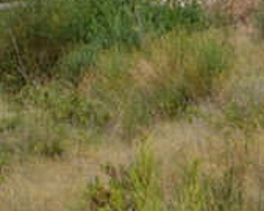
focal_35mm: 187
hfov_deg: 9.4
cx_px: -328
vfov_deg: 8.0
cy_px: -181
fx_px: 1460
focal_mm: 28
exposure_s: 1/250
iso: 100
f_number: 8
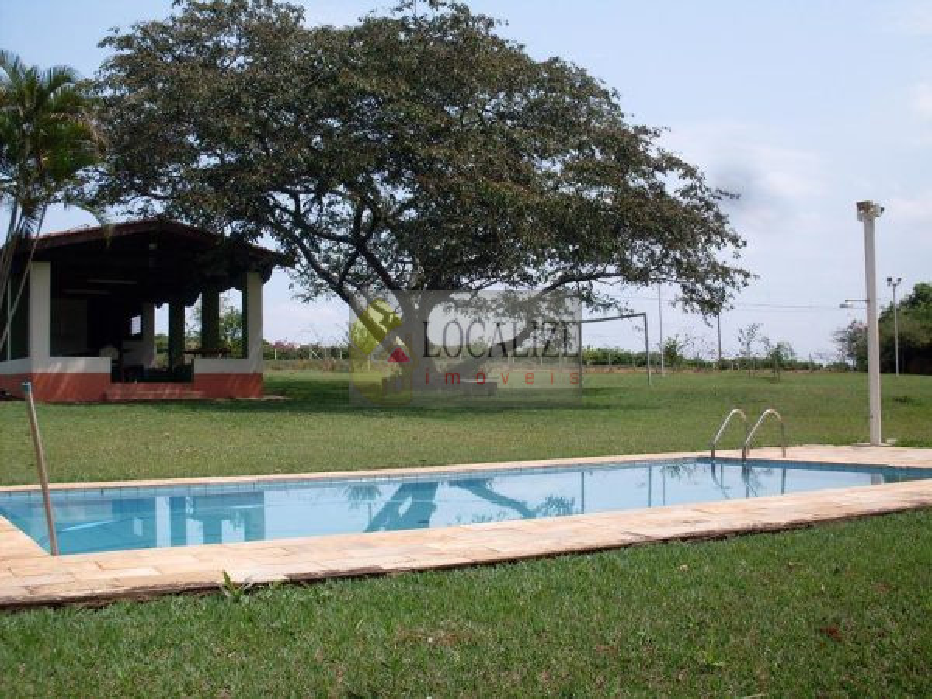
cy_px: 350
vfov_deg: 37.7
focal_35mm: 38
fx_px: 1023
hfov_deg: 49.0
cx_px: 466
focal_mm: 6.3
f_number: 8.4
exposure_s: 1/250
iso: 80
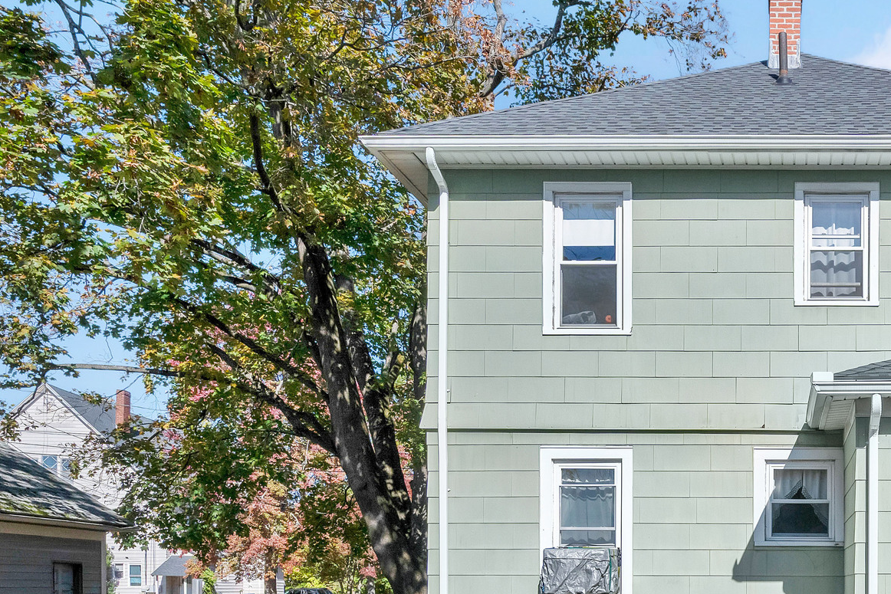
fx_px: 916
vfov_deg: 32.4
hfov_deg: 47.4
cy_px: 626
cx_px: 778
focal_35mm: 37
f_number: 9
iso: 640
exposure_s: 1/2000
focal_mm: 14
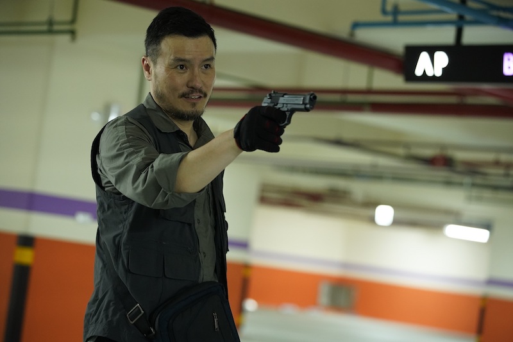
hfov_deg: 19.5
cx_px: 256
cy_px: 171
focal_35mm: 105
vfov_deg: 13.0
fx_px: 1496
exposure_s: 1/125
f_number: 3.5
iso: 4000
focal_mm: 105
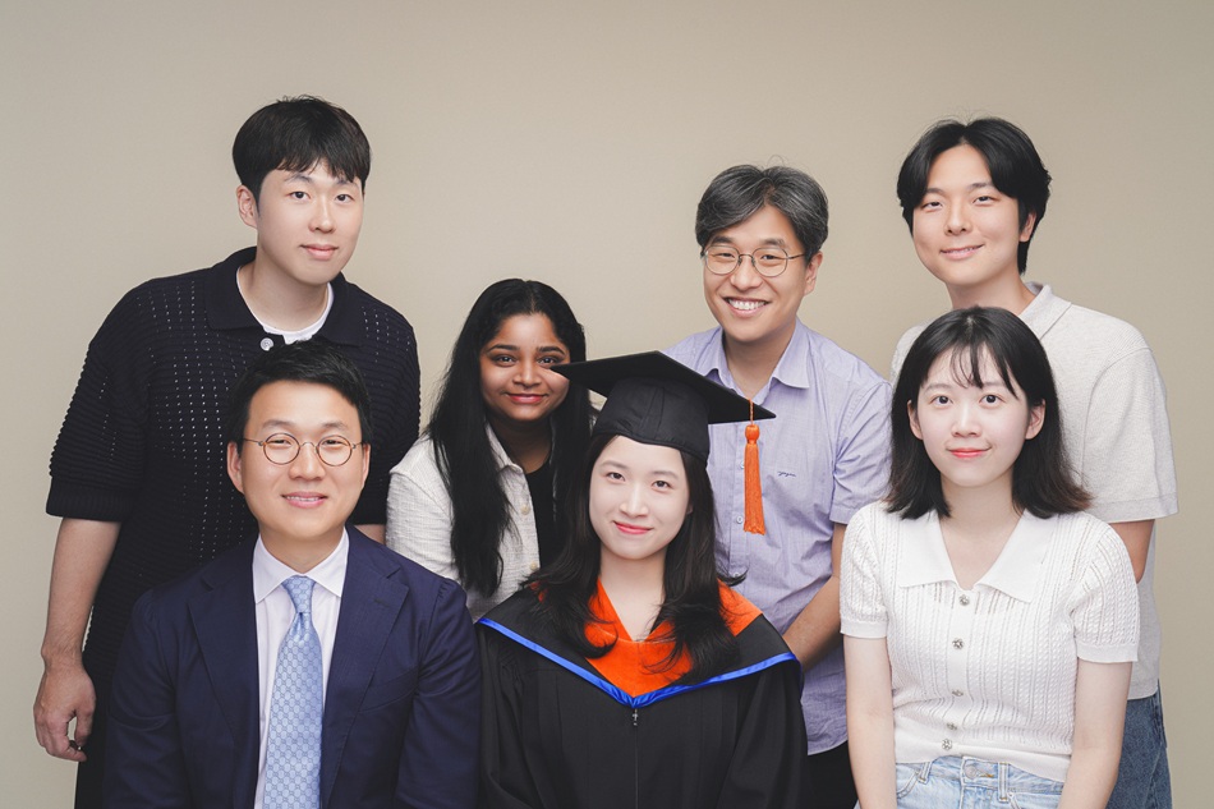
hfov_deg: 41.1
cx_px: 607
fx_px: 1618
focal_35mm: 48
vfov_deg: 28.1
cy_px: 404
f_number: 10
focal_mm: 48
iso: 200
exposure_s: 1/200
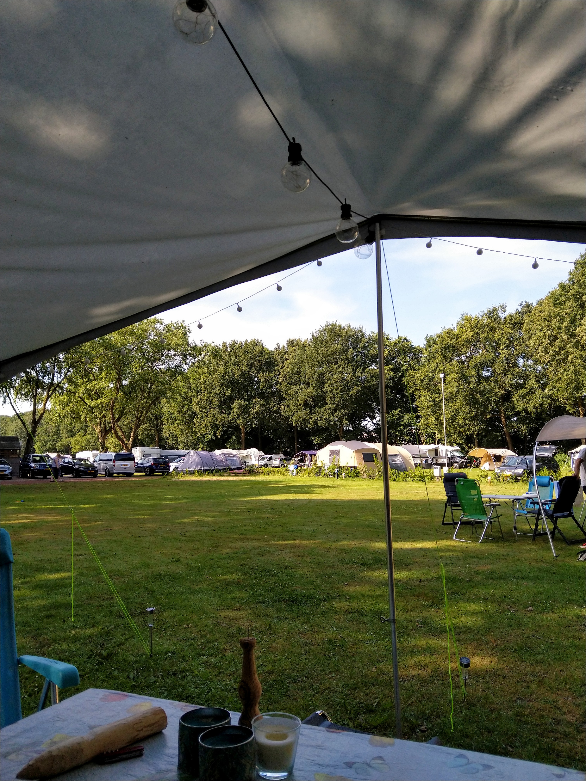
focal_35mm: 25
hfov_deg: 54.9
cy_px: 390
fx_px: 564
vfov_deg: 69.4
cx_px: 293
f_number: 1.75
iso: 100
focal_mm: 4.28
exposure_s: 1/1074
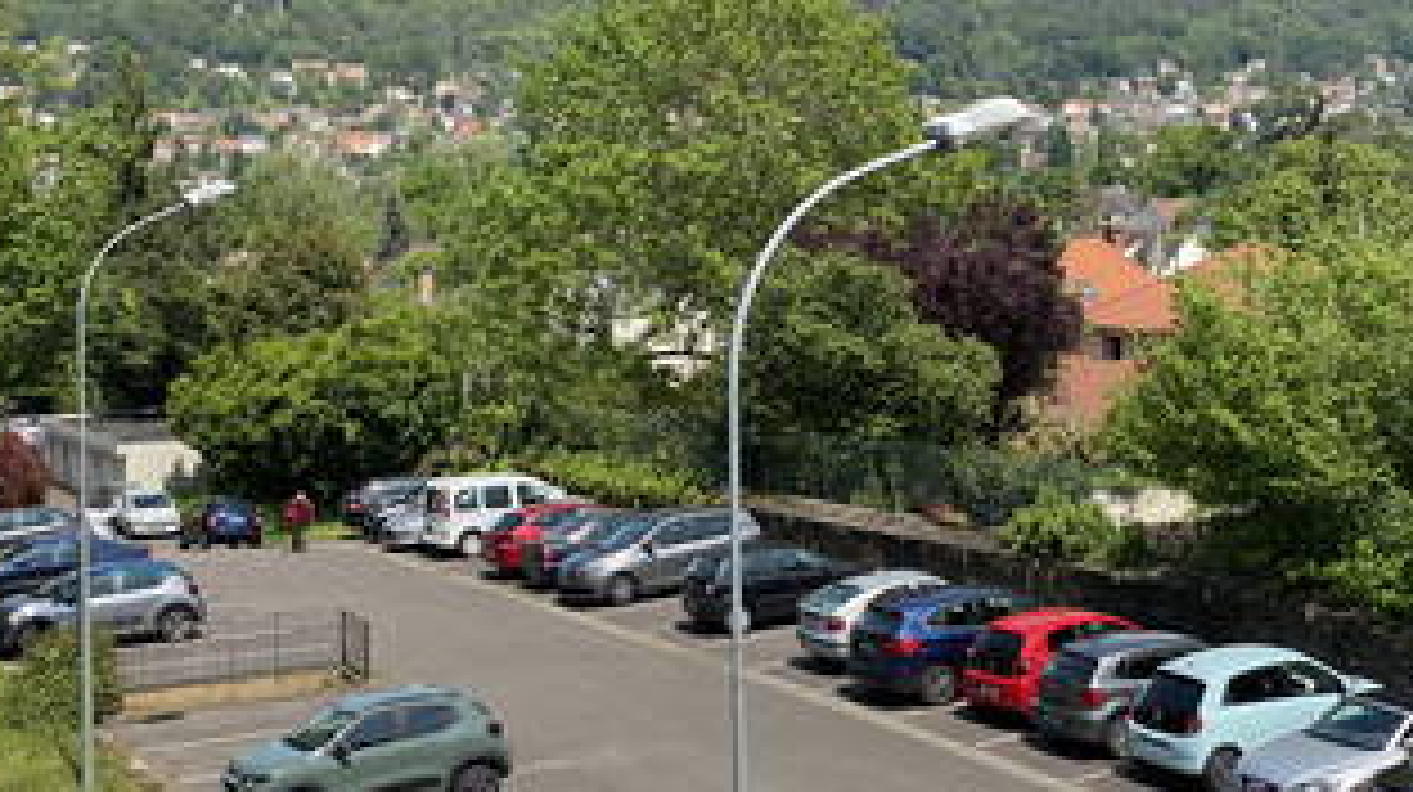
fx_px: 2433
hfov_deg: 32.4
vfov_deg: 18.4
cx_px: 670
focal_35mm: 65
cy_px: 212
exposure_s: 1/1261
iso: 20
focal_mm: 6
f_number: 2
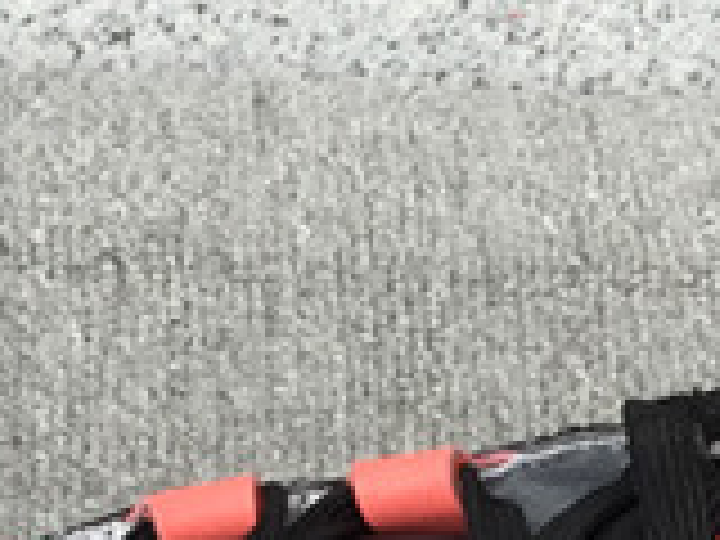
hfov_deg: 11.4
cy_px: 1321
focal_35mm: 174
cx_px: 392
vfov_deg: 7.9
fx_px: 3619
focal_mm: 3.3
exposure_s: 1/120
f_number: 2.4
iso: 50
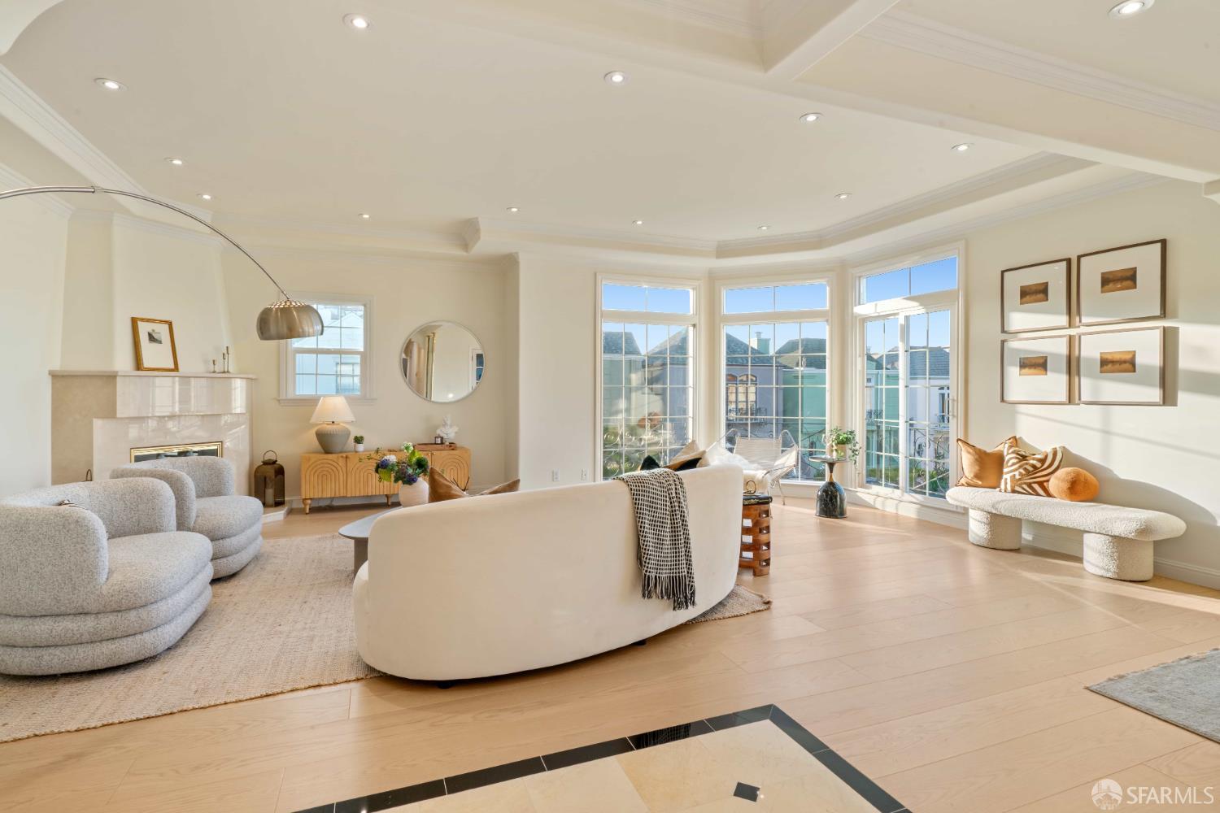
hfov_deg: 93.3
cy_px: 406
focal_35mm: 17
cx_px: 610
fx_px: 576
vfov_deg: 70.4
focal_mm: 17
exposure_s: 1/6
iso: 250
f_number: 16
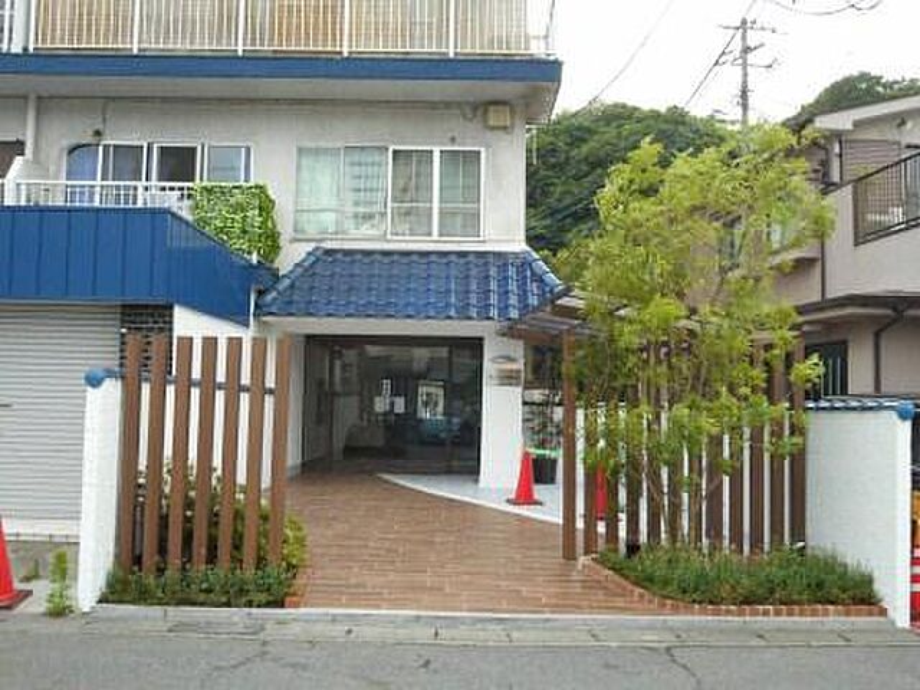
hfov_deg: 47.9
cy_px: 345
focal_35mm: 39
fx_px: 1037
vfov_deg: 36.8
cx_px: 460
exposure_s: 1/250
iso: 450
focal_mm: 6.9
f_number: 4.5
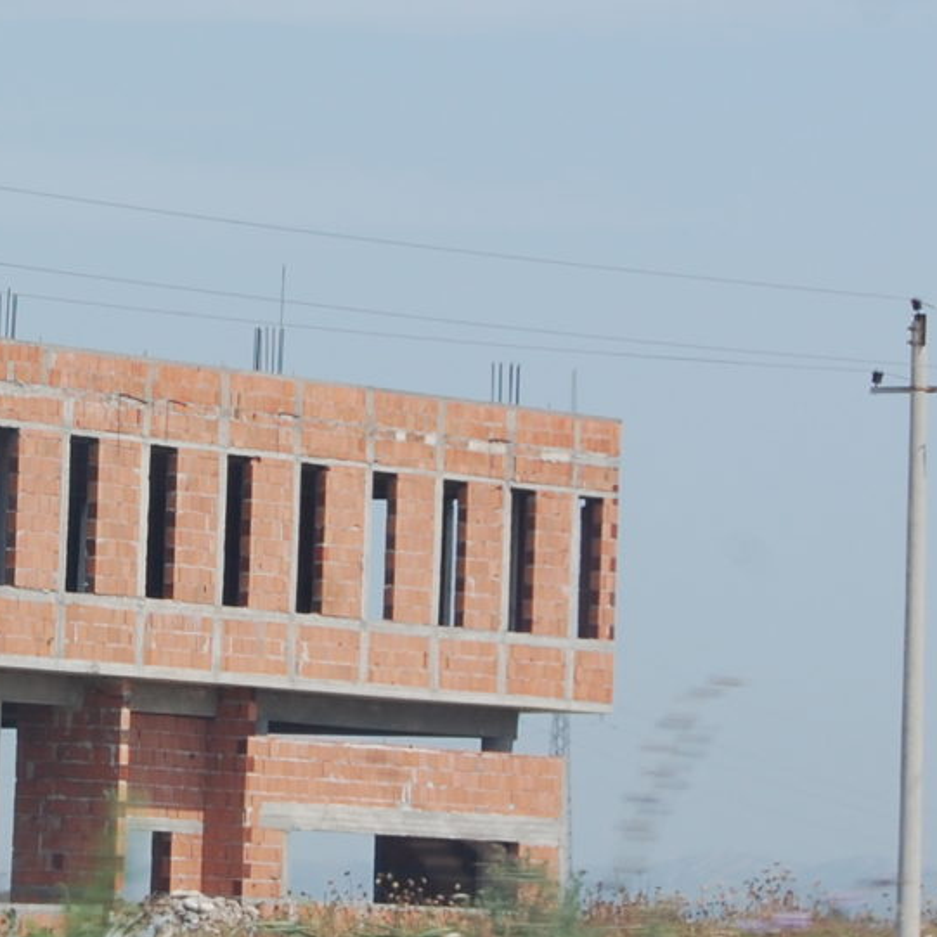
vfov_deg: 7.4
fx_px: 7197
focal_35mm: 235
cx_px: -80
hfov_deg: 7.4
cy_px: 302
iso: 200
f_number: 9
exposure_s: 1/320
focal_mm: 52
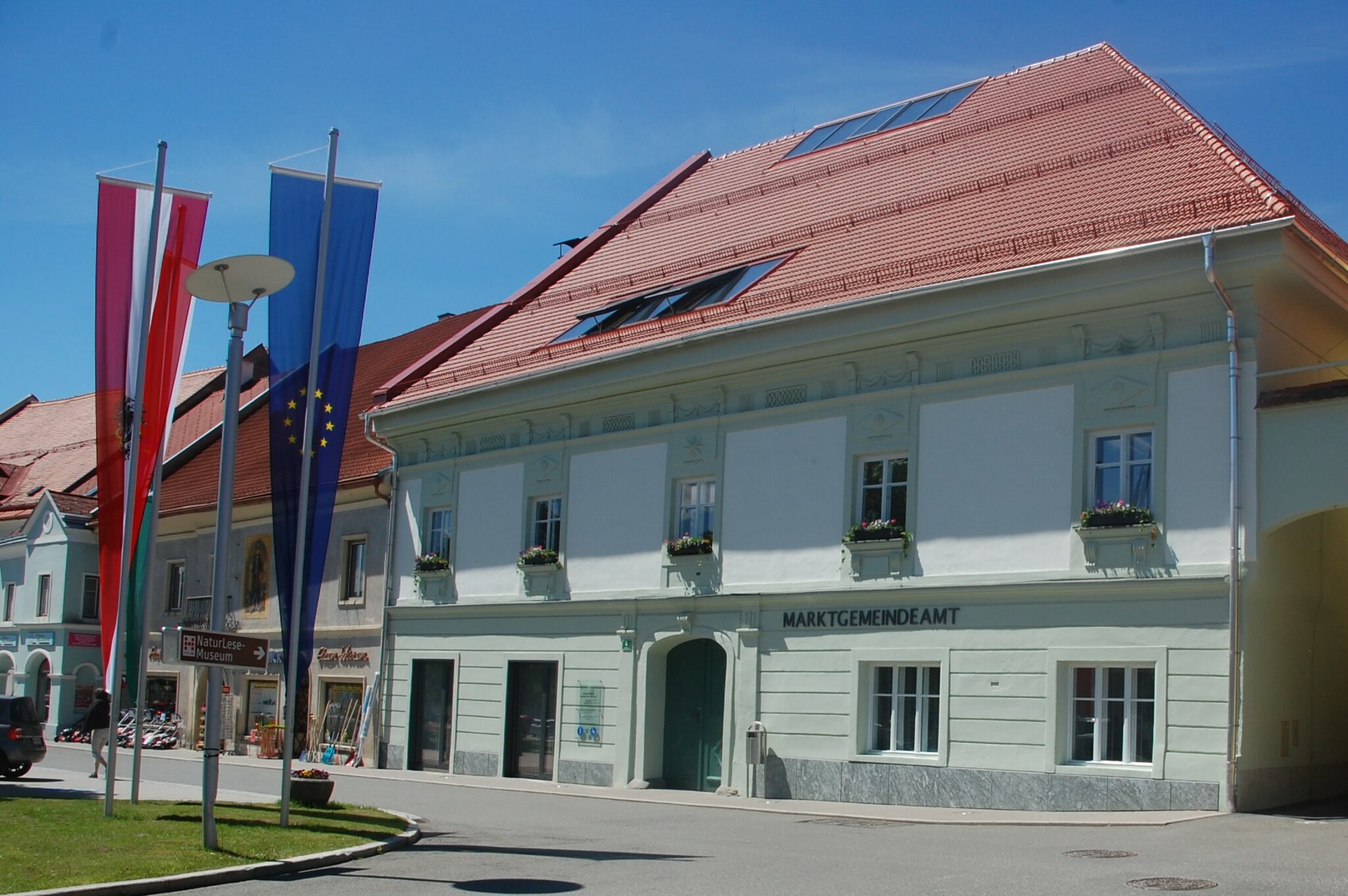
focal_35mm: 27
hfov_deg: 67.4
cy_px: 448
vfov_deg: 47.8
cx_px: 674
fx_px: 1010
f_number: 9
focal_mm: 18
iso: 200
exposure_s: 1/320
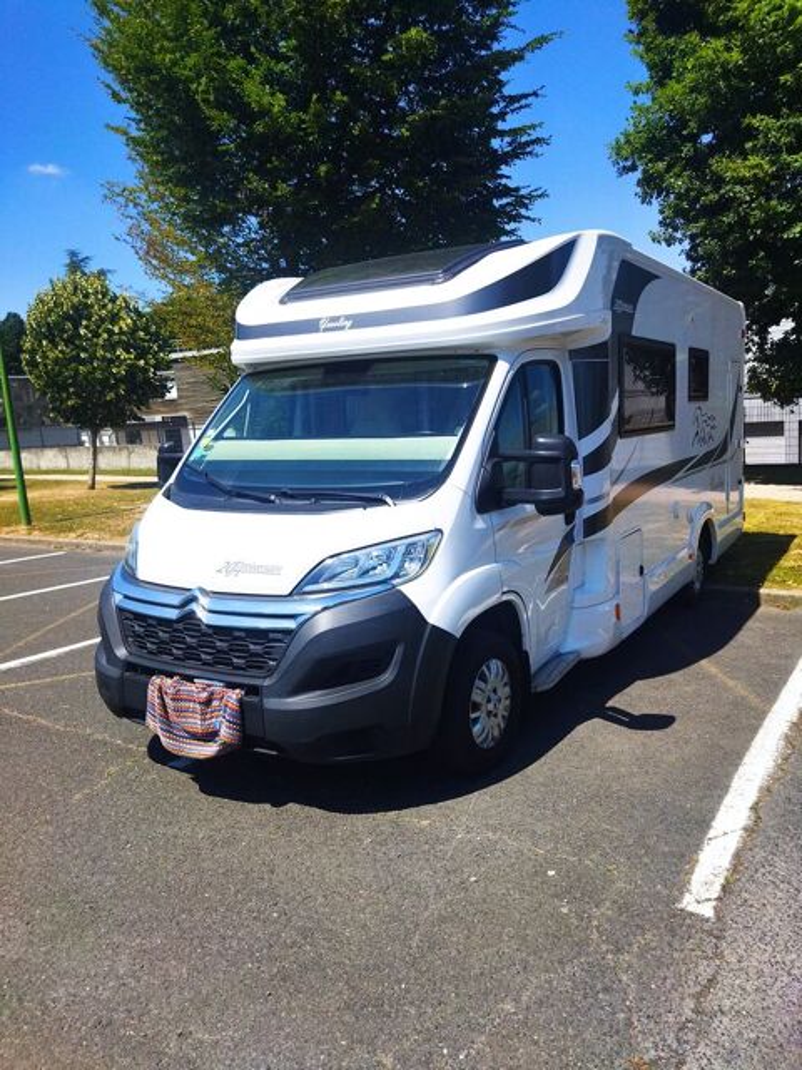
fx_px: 834
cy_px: 535
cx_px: 401
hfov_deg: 51.4
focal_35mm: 27
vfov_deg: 65.3
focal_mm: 4.71
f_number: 1.79
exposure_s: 1/5383
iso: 98
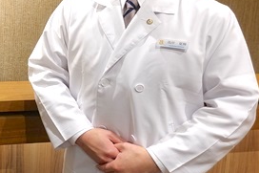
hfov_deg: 34.0
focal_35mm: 53
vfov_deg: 24.7
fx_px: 381
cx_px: -4
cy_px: 16
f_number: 2.2
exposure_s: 1/30
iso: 125
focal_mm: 8.8
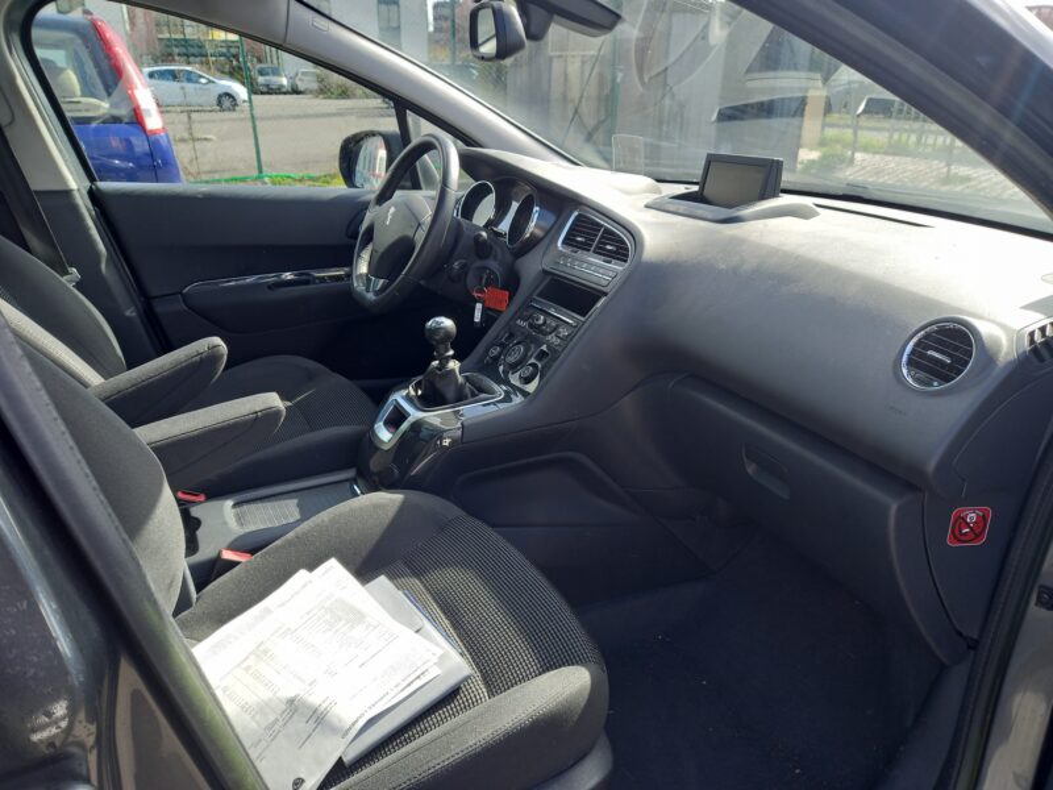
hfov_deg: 69.4
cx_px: 526
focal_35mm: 25
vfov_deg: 54.9
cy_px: 395
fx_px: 760
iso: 40
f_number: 2
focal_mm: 4.6
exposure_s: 1/100
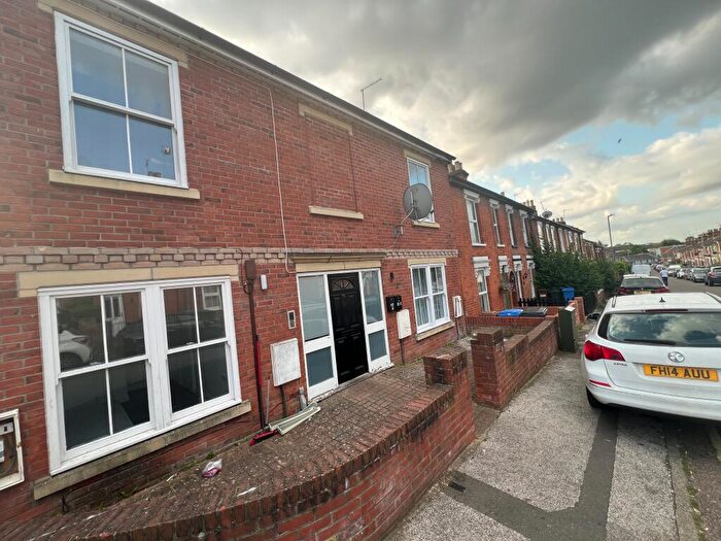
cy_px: 270
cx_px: 360
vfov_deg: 89.9
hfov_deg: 106.2
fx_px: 271
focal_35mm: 13
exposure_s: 1/187
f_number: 1.8
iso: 32
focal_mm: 1.57
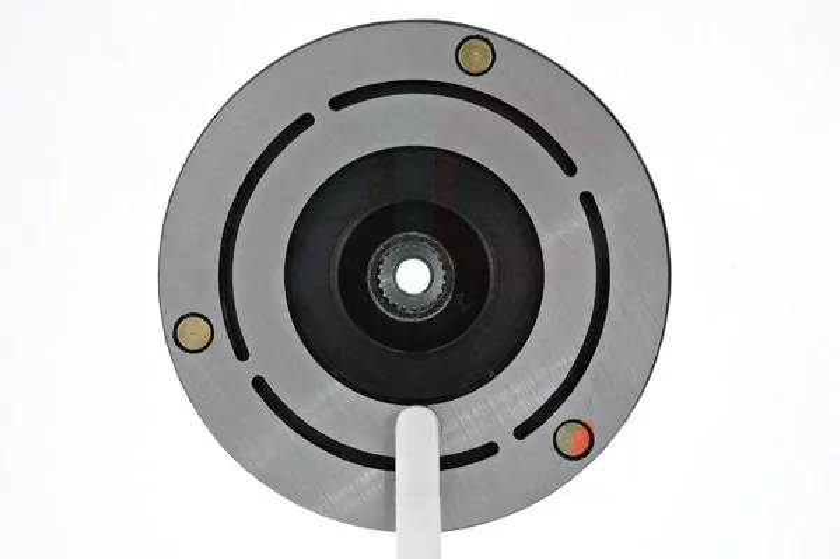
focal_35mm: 128
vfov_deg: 10.7
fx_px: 2972
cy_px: 280
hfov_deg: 16.1
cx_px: 420
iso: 1600
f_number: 25
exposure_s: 1/15
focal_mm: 85
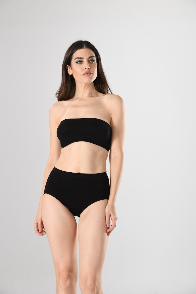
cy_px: 147
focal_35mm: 135
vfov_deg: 15.2
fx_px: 1102
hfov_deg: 10.2
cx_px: 98
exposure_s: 1/125
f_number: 11
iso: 100
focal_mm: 135
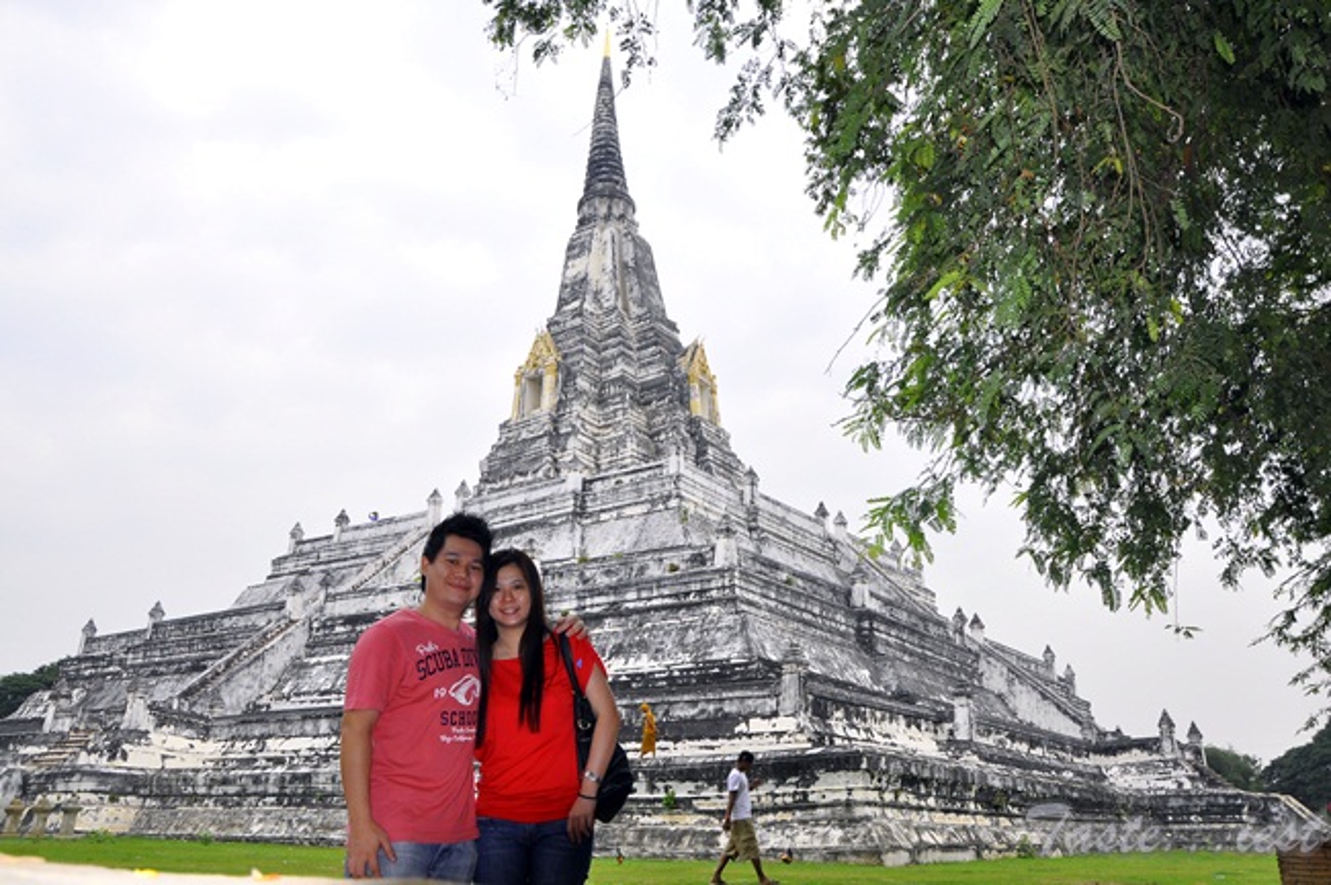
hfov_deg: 59.5
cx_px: 666
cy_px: 442
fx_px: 1163
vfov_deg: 41.6
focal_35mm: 32
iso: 400
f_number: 11
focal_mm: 21
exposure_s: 1/200
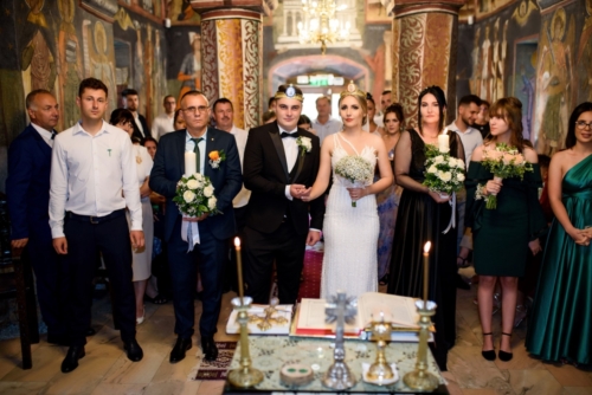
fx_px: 576
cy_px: 198
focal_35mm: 35
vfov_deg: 37.9
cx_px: 296
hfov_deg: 54.4
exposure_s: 1/200
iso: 1000
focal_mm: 35
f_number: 1.8
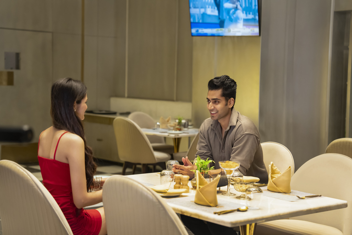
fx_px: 655
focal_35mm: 67
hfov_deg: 30.1
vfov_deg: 20.3
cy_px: 118
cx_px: 176
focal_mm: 67
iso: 2000
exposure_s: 1/200
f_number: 2.8
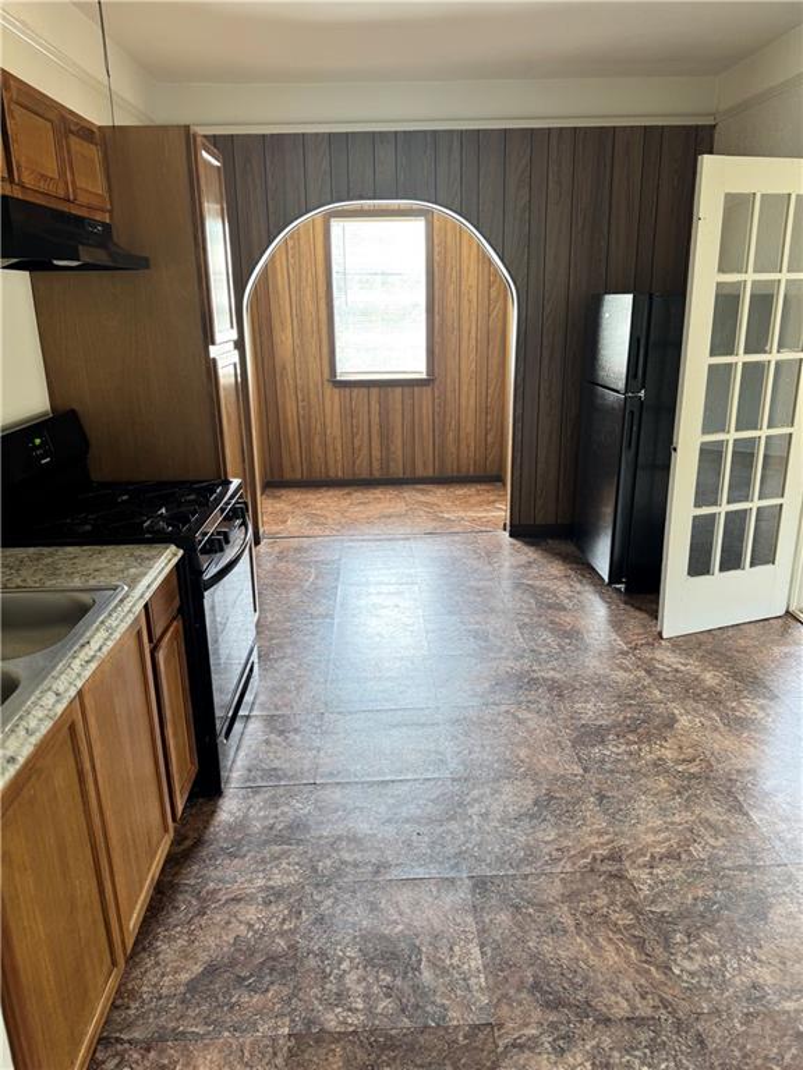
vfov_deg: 71.6
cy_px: 535
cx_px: 402
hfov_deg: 56.8
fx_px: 742
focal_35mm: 24
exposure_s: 1/60
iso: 125
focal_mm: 6.76
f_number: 1.78
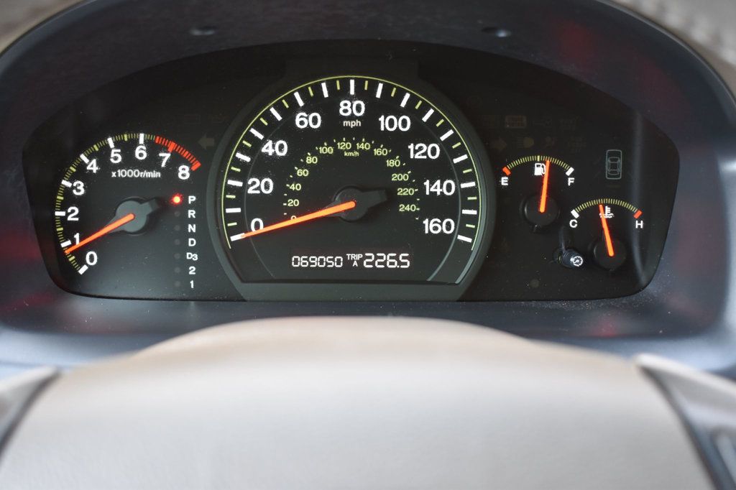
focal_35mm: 46
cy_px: 245
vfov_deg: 28.9
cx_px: 368
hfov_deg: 42.3
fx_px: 950
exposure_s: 1/60
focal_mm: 31
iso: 1000
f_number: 4.2
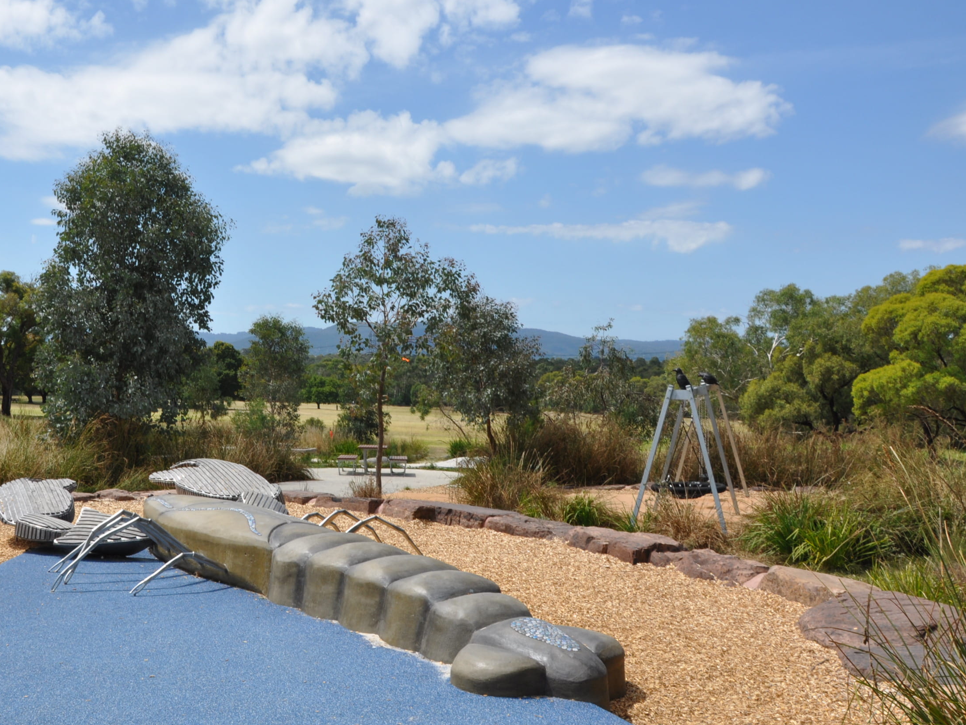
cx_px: 297
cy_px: 305
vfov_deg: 37.6
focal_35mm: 38
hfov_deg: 47.9
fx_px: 1060
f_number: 14
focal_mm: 18
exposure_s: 1/200
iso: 200
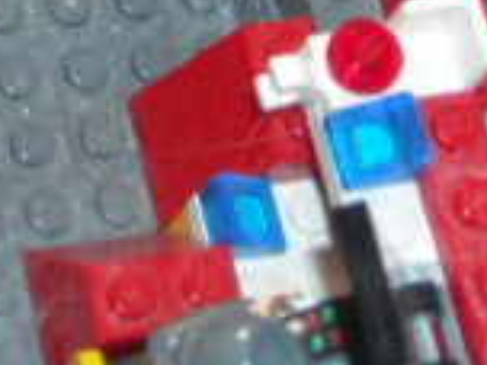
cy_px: -272
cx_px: -99
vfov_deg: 7.0
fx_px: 2898
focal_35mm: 206
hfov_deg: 9.5
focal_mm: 7.92
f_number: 3.2
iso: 200
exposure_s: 1/60
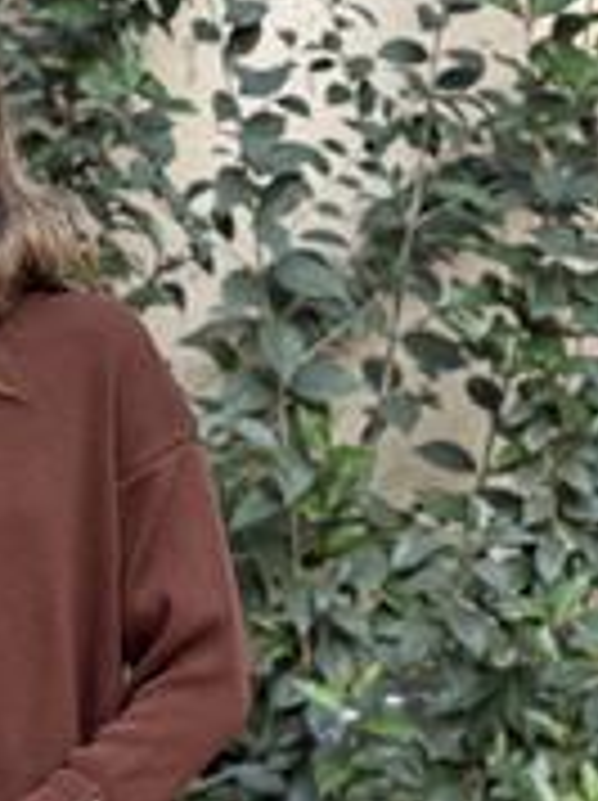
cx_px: -81
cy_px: 781
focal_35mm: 144
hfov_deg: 10.1
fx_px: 3325
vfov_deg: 13.6
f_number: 1.78
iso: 100
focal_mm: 6.76
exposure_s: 1/153
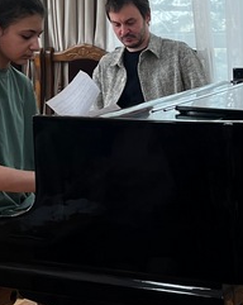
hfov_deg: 13.7
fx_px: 973
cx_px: -65
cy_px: -13
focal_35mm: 108
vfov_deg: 17.3
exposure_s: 1/108
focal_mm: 5.1
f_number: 1.6
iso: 32
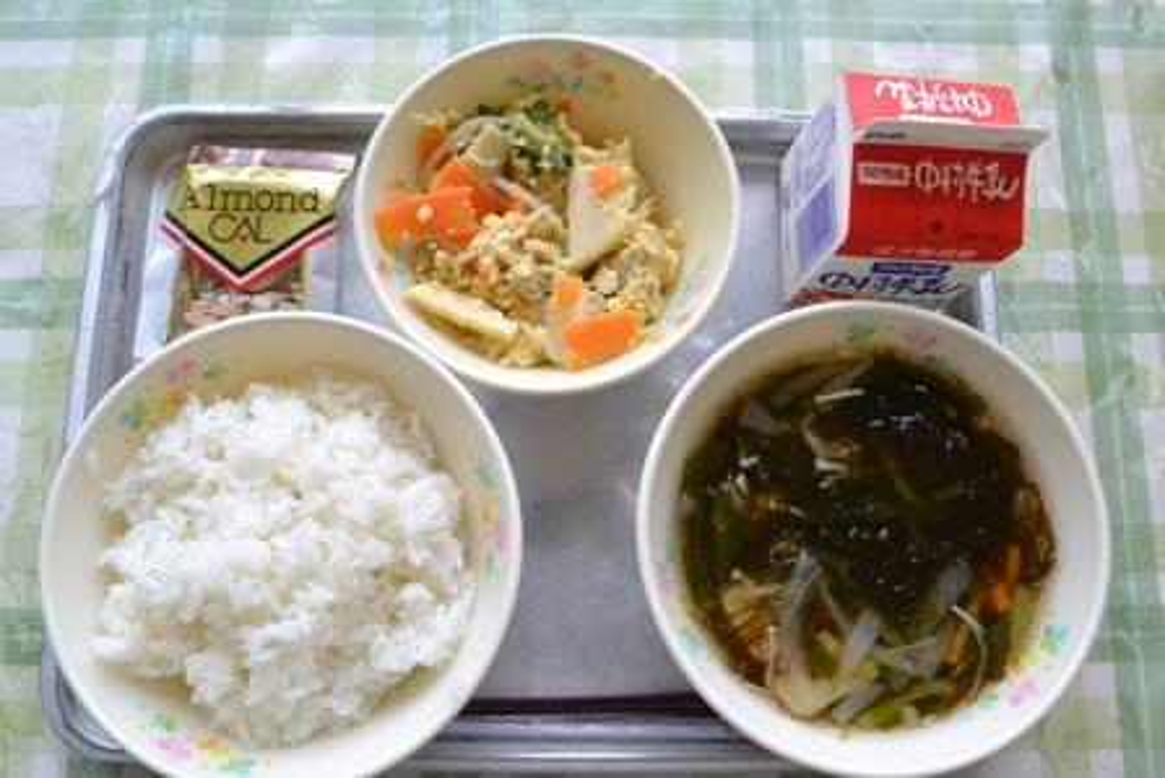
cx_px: 582
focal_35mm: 33
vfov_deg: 40.0
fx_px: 1068
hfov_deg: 57.2
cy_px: 389
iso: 1600
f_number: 9
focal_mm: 22
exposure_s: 1/320
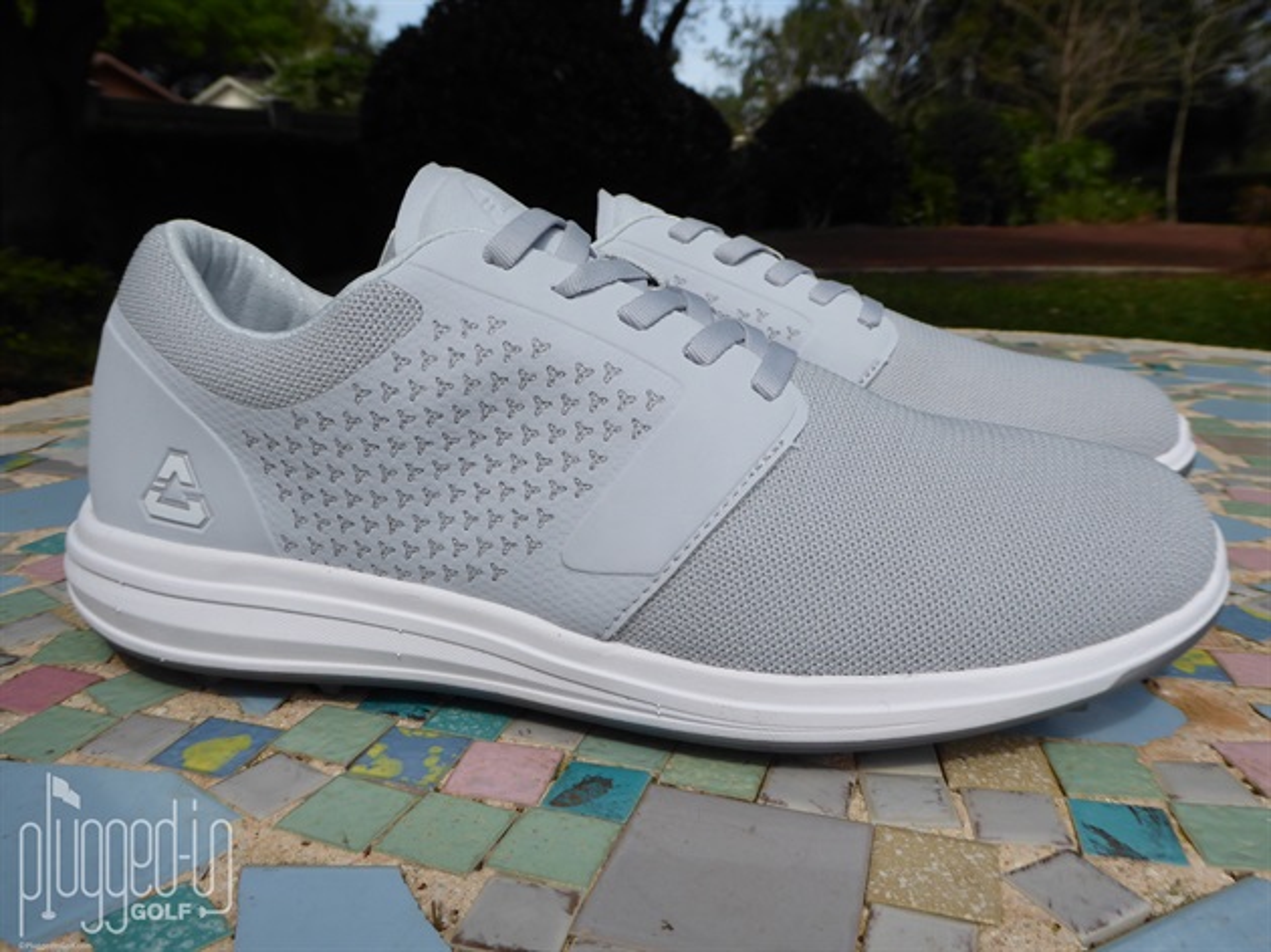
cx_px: 636
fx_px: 1064
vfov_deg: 48.2
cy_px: 476
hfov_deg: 61.7
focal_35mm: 29
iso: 80
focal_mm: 5
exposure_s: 1/800
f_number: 3.5
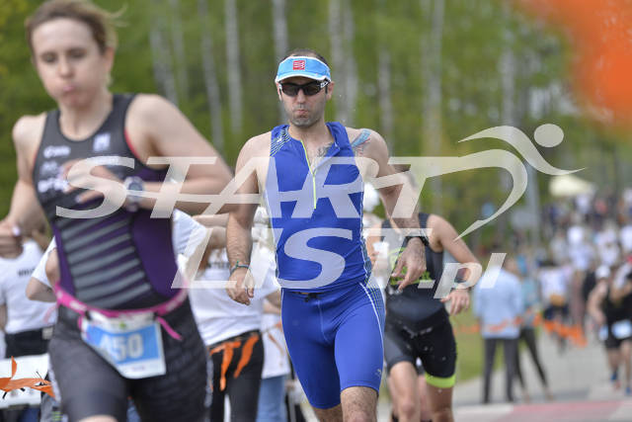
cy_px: 211
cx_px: 316
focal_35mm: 260
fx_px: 4565
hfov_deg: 7.9
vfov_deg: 5.3
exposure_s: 1/1600
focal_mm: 260
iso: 400
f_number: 6.3
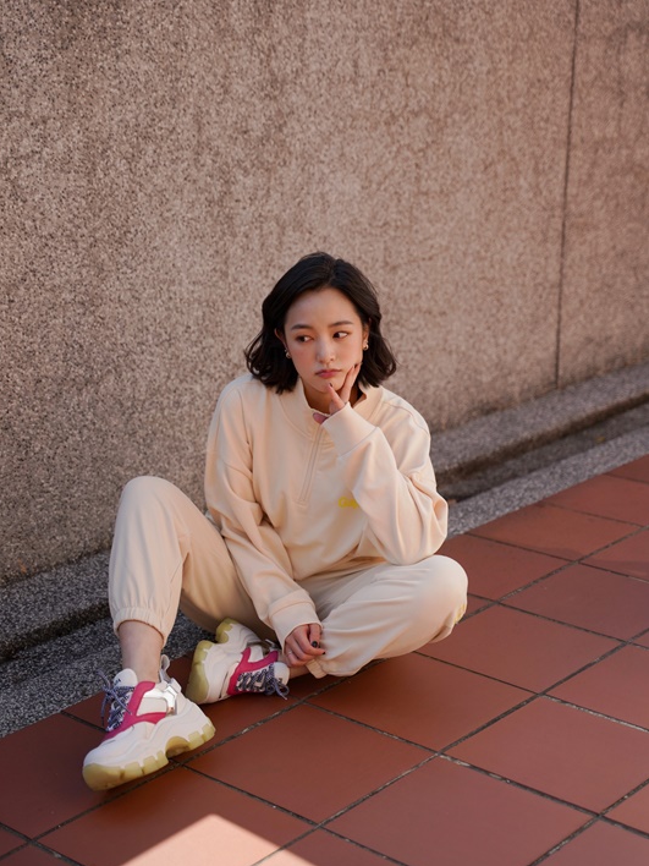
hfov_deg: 23.3
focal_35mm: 63
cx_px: 325
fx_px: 1575
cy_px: 460
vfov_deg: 30.7
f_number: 2.8
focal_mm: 58
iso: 400
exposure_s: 1/4000
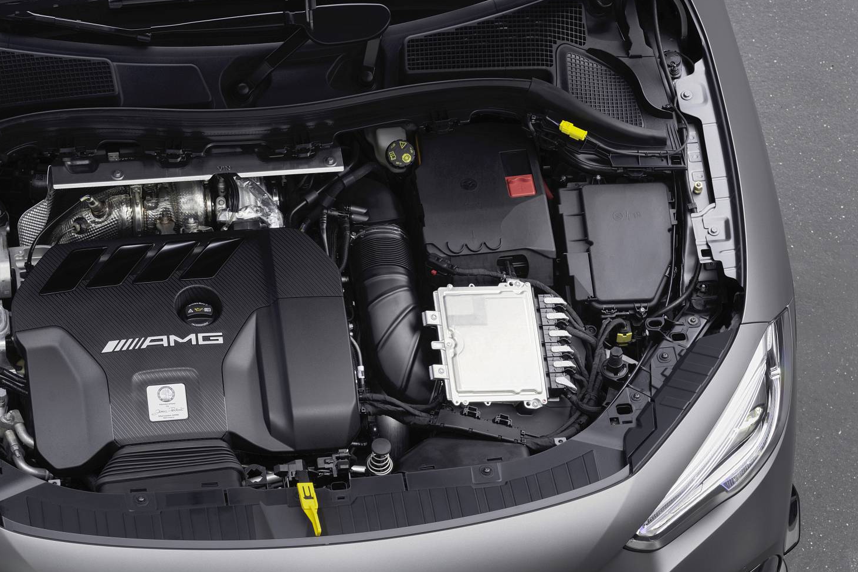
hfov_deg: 12.5
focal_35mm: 164
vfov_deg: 8.4
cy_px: 387
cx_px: 273
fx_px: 3908
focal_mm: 120
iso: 200
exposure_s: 1/4
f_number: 11
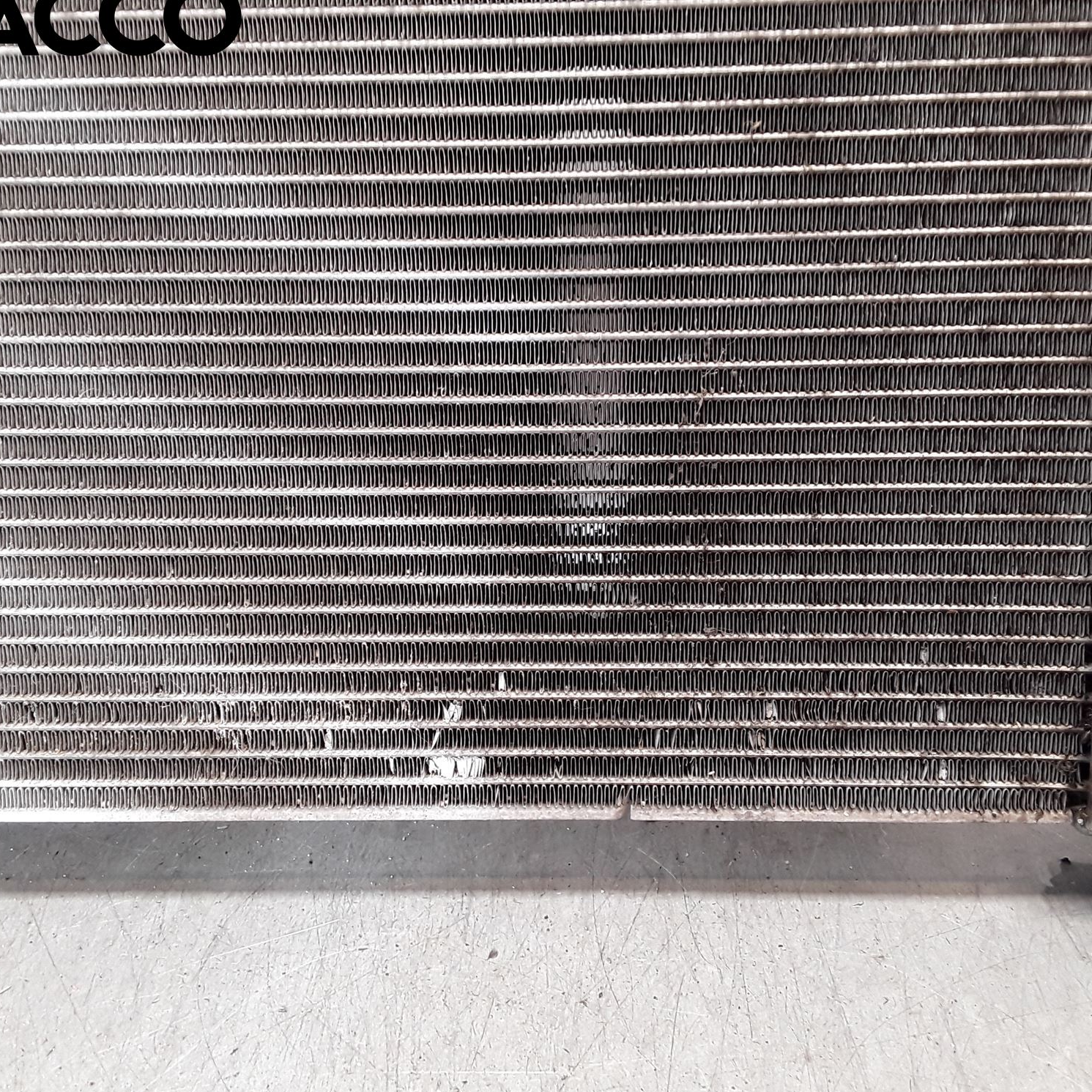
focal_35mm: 34
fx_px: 1213
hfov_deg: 48.5
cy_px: 539
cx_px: 541
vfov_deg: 48.4
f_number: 1.9
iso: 100
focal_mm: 2.91
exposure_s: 1/50
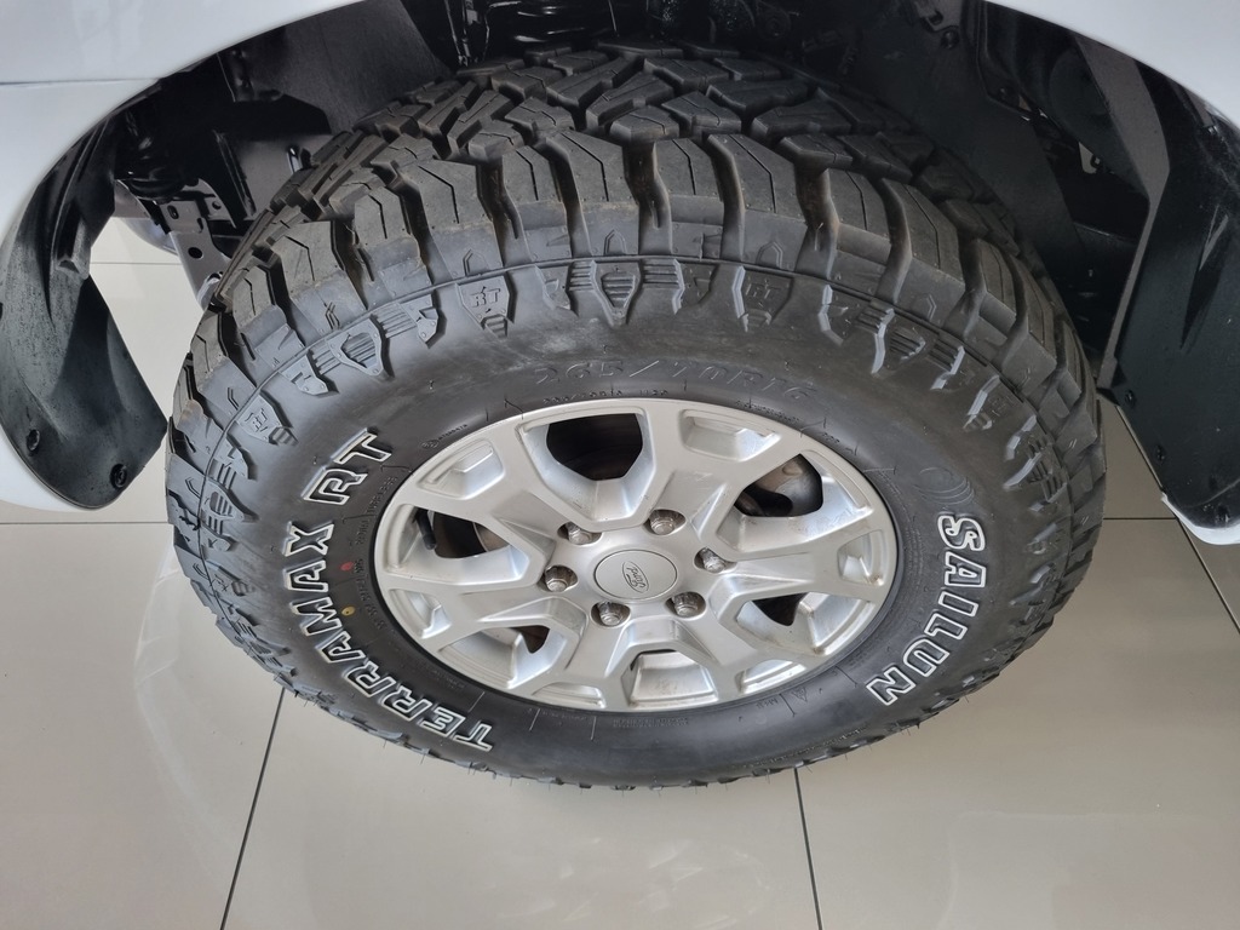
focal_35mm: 26
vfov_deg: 53.1
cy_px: 465
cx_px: 620
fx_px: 931
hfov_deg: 67.3
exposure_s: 1/100
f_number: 1.8
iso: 125
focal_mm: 5.4
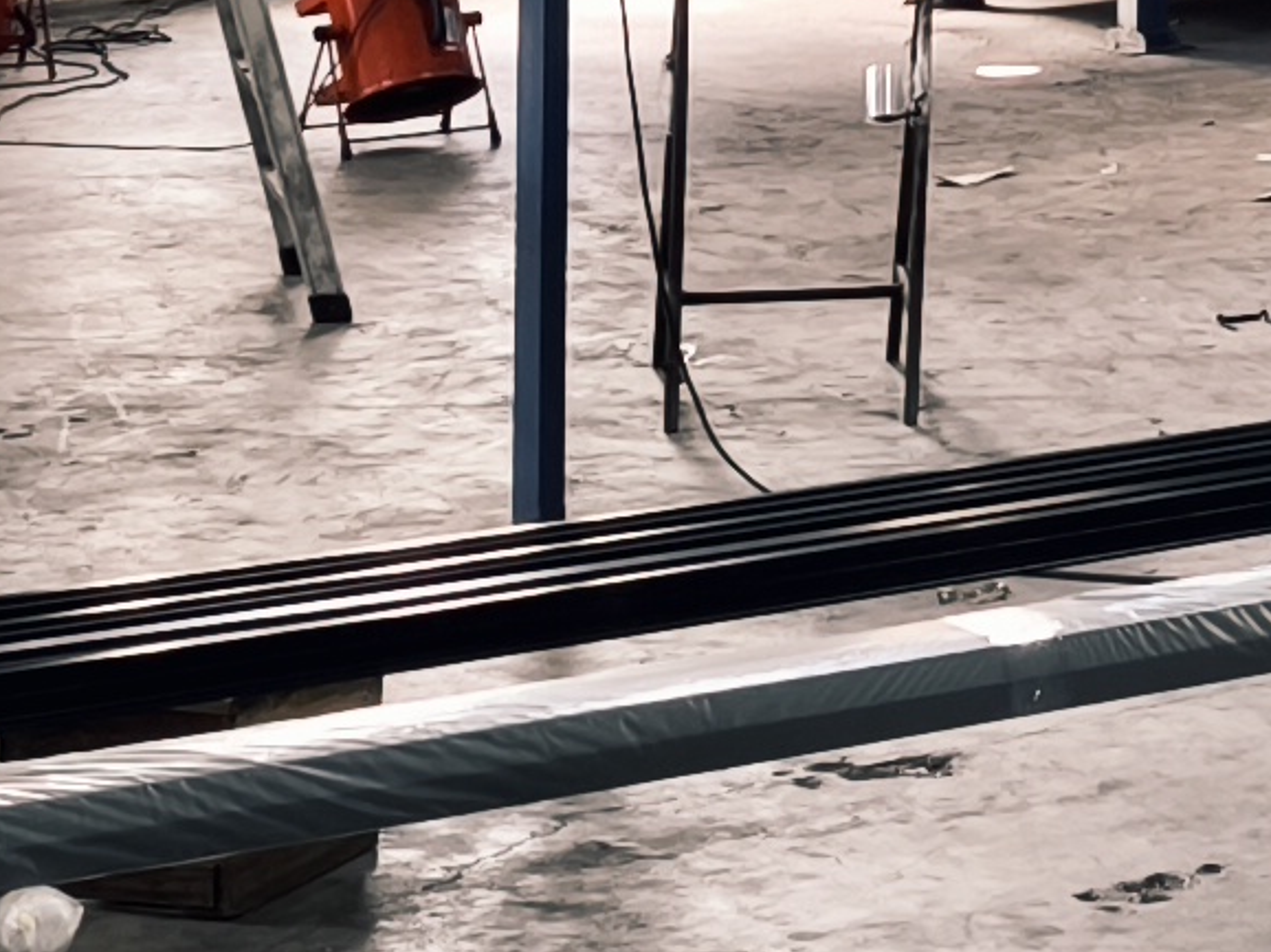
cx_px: 1977
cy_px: -840
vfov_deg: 8.7
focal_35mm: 163
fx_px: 5982
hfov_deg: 11.6
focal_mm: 6.57
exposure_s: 1/50.1
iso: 400
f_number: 1.6
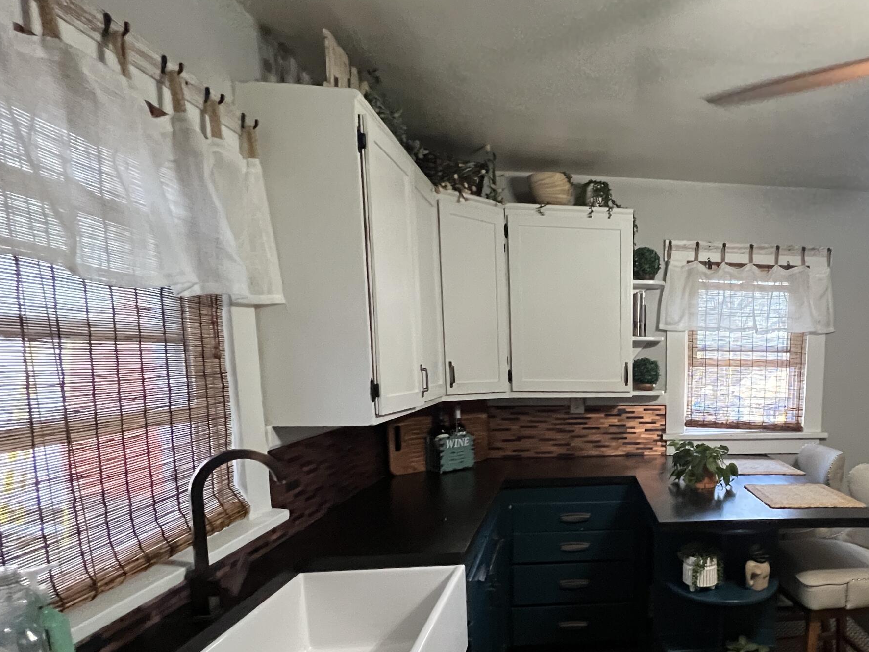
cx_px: 668
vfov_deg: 59.4
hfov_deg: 70.4
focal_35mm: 22
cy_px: 444
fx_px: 552
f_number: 1.8
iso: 800
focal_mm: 1.57
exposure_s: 1/60
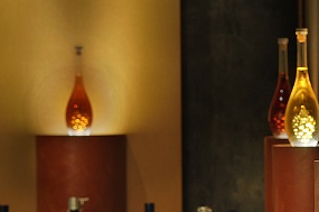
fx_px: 2937
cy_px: 174
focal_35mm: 332
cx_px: 283
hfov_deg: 6.2
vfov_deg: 4.1
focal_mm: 105
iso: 200
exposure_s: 1/1.6
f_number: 8
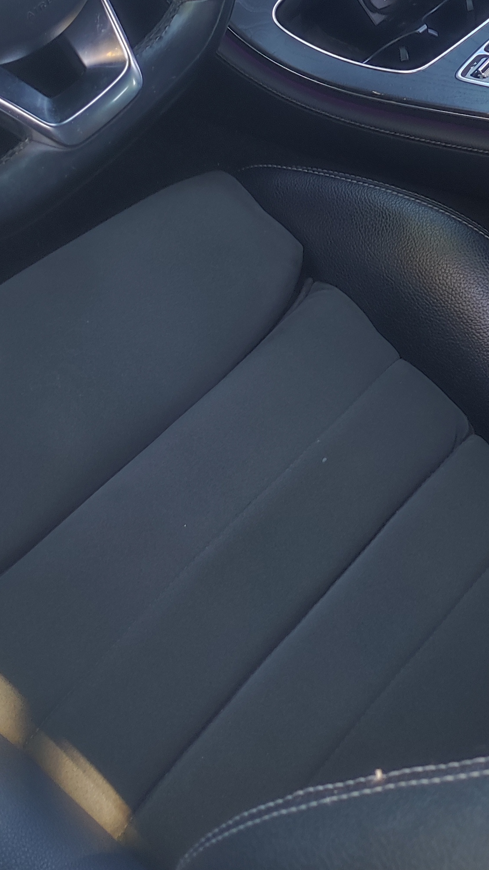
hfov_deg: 26.9
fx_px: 991
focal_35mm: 43
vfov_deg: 38.9
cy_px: -90
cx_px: 426
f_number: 1.79
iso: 162
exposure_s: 1/50
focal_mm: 4.74
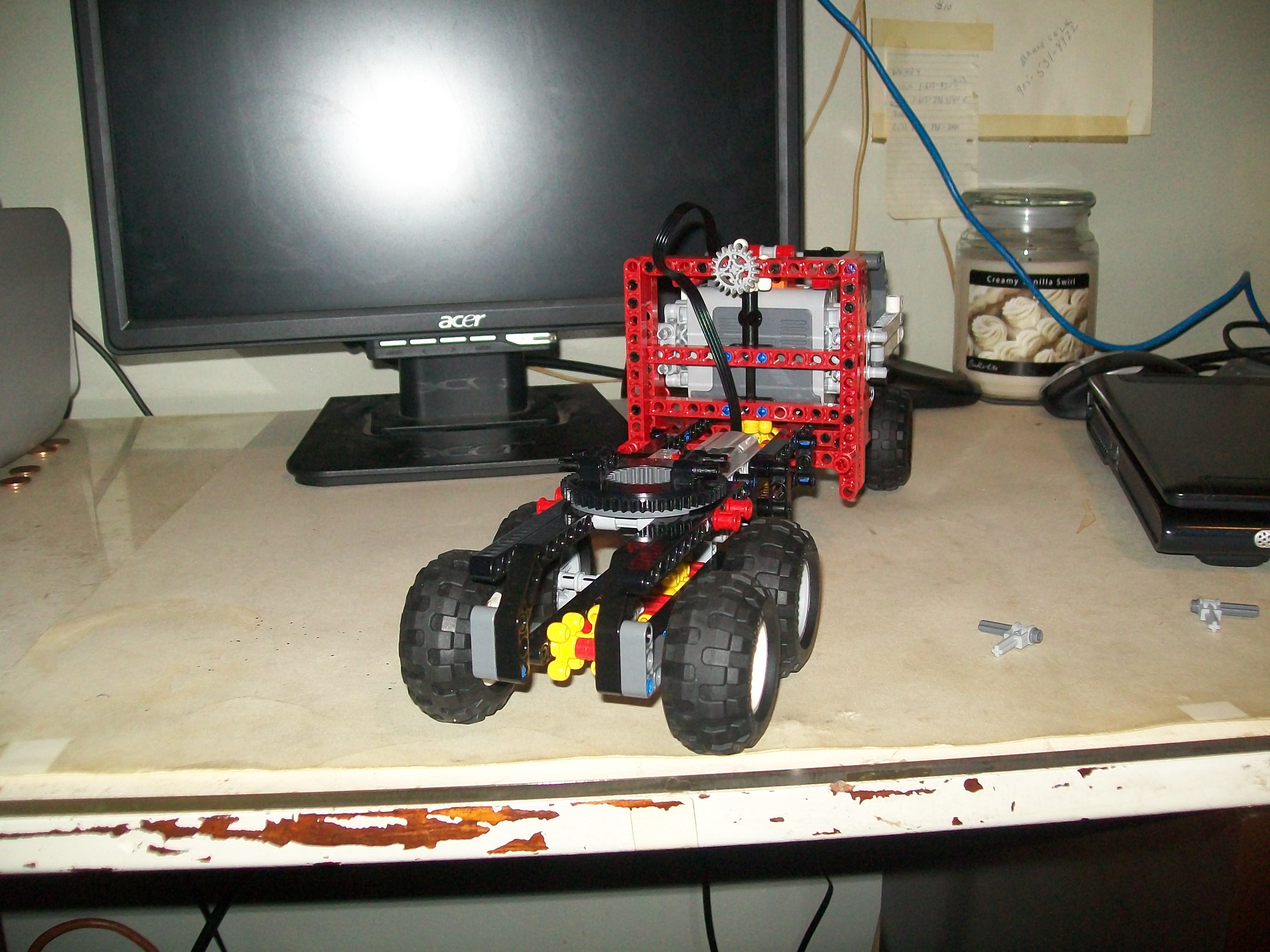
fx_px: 1321
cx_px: 635
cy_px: 476
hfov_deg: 51.4
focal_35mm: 36
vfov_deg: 39.7
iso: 160
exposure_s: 1/60
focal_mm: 6
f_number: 2.7
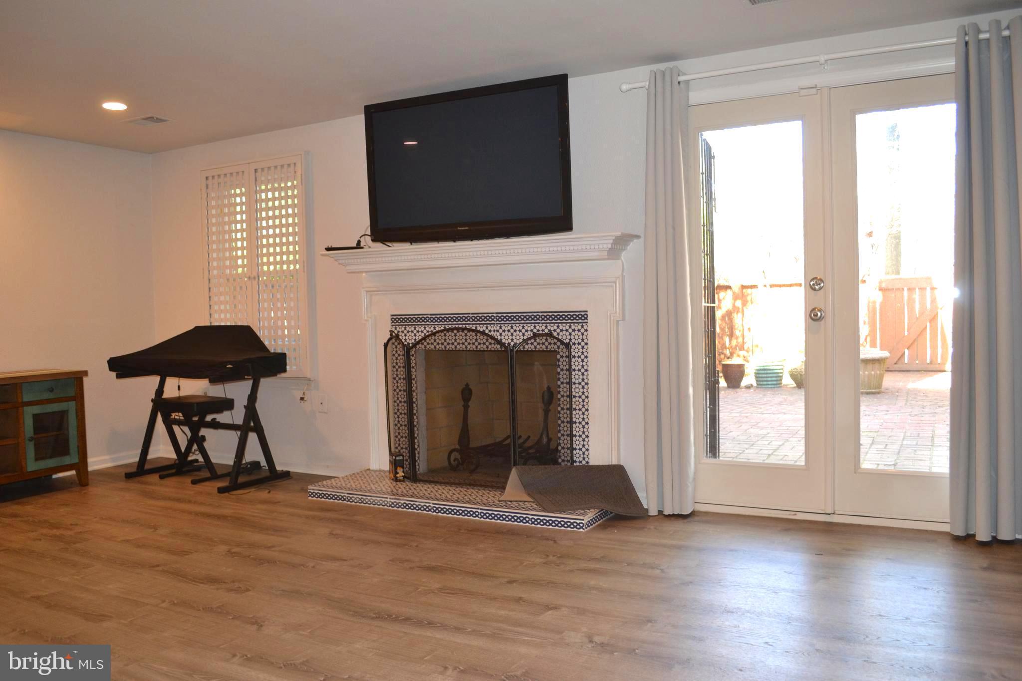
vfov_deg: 47.9
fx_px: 766
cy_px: 340
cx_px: 511
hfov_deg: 67.4
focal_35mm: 27
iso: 400
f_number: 4
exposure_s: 1/60
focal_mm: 18
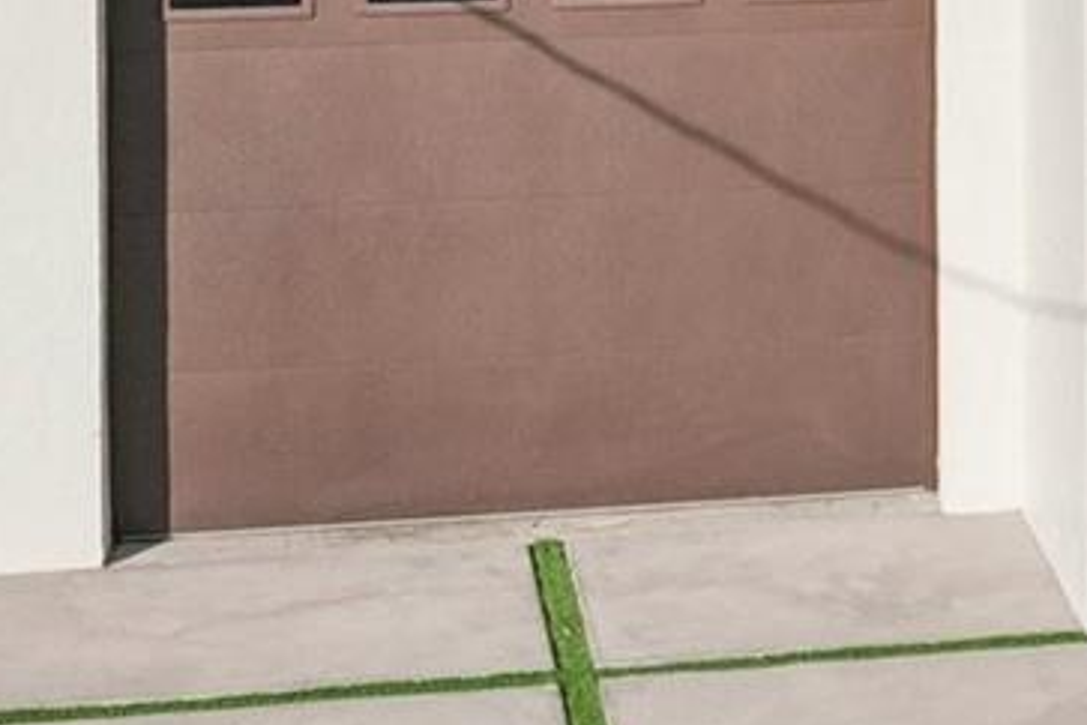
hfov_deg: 19.9
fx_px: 2929
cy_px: -228
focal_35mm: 97
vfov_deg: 13.6
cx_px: 1276
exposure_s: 1/2500
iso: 150
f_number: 2.8
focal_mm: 8.4
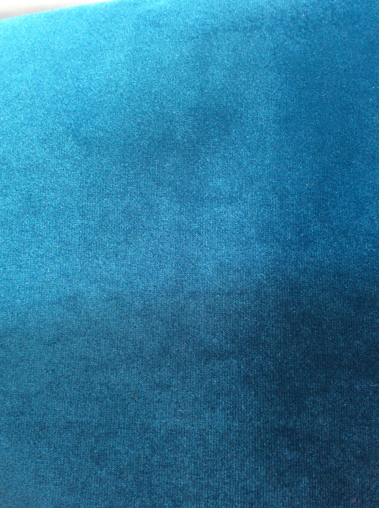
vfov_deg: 56.9
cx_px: 190
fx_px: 468
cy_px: 254
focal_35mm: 32
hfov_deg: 44.1
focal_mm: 3.3
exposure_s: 1/120
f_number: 2.4
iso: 50
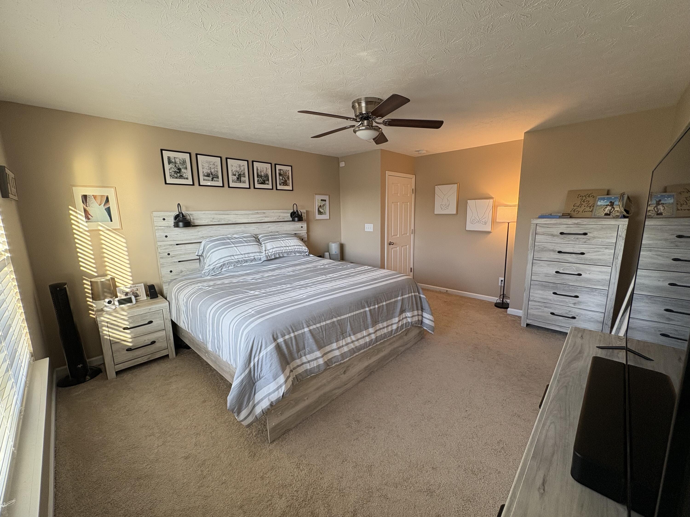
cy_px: 258
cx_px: 345
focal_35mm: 14
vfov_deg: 85.7
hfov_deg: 102.1
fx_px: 279
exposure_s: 1/99
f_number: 2.2
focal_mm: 2.22
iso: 125
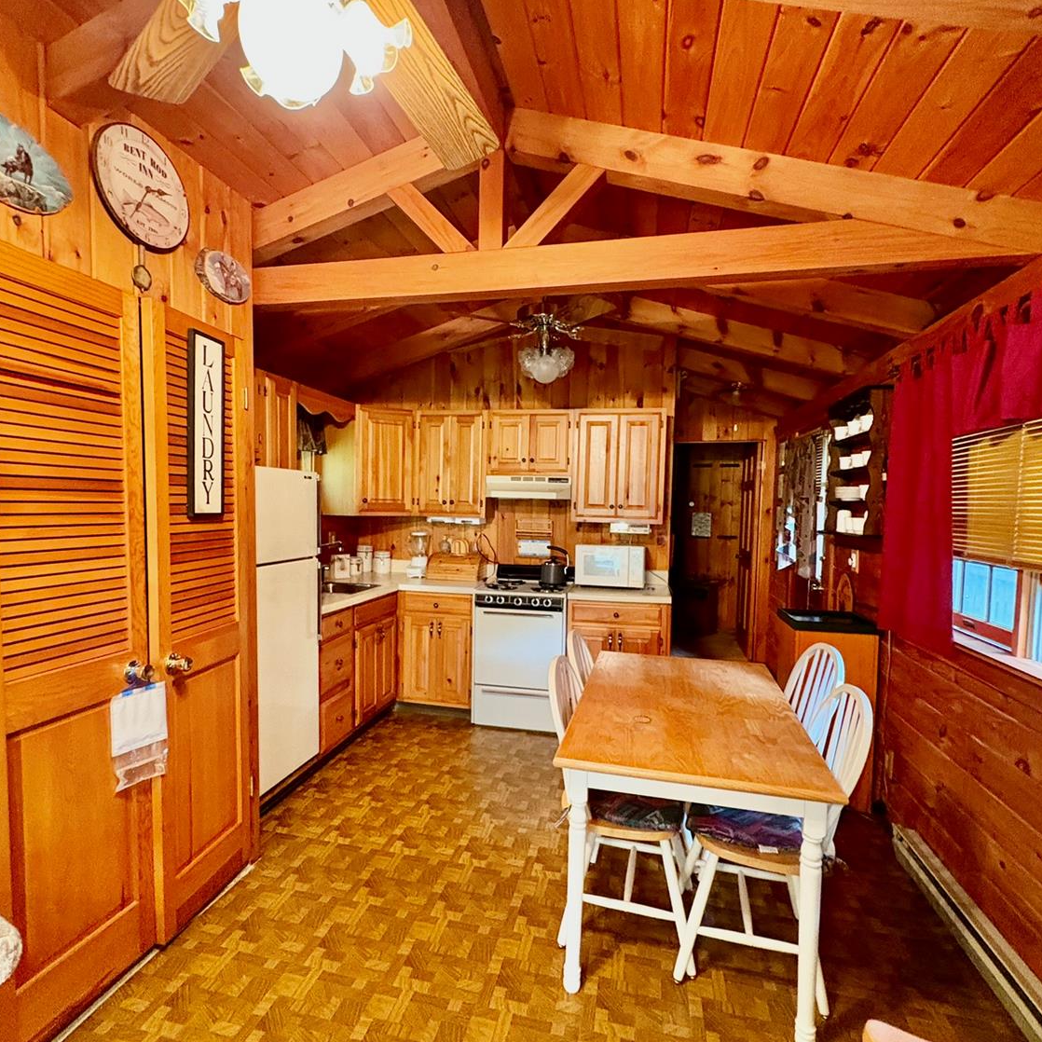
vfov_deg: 83.9
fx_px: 579
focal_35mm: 17
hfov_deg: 84.0
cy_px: 535
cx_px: 515
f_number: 2.2
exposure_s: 1/60
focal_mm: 2.22
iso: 800
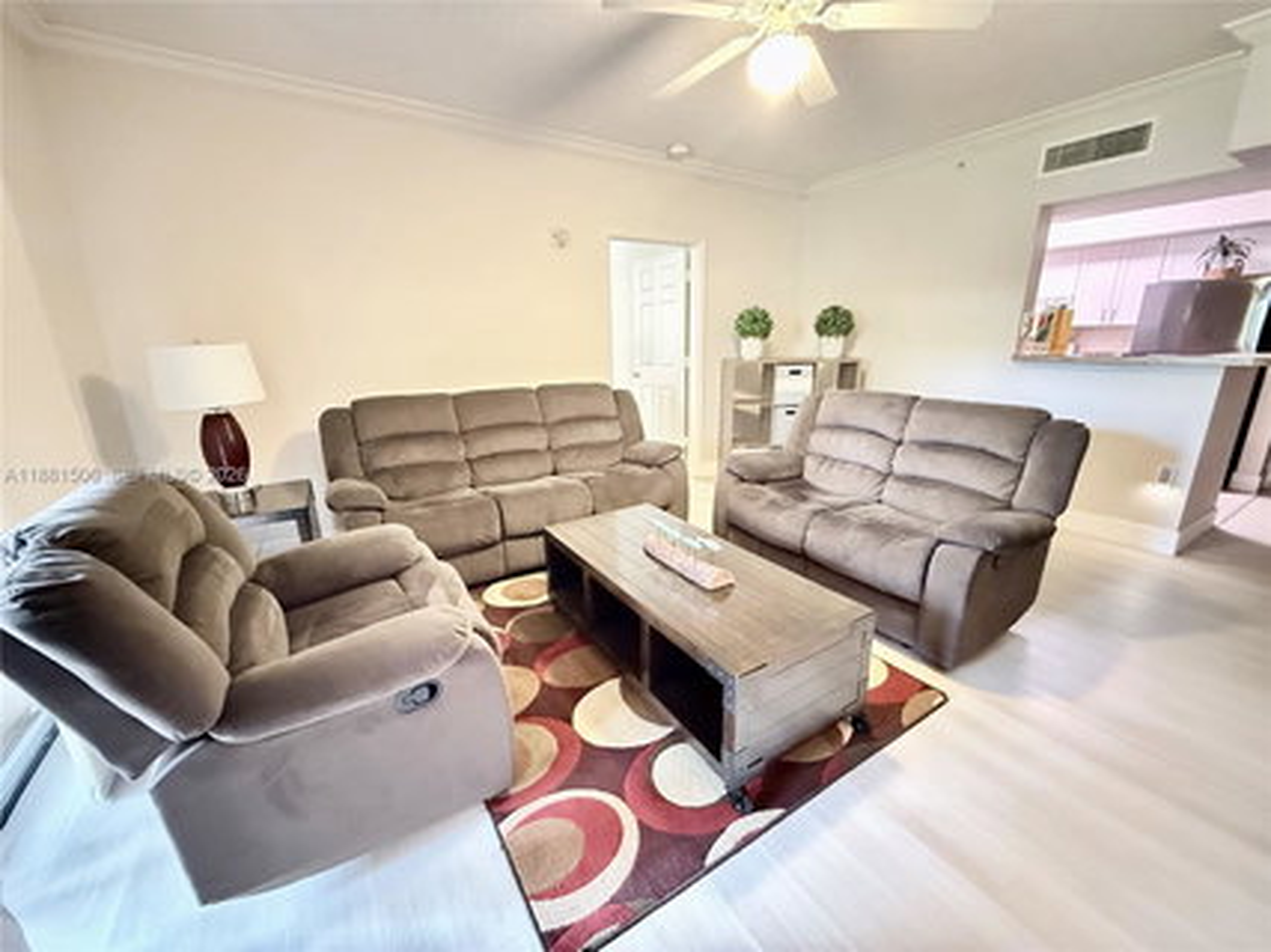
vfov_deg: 85.6
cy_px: 476
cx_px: 636
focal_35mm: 14
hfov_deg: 102.1
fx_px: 514
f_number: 2.2
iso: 2500
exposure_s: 1/15
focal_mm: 2.22
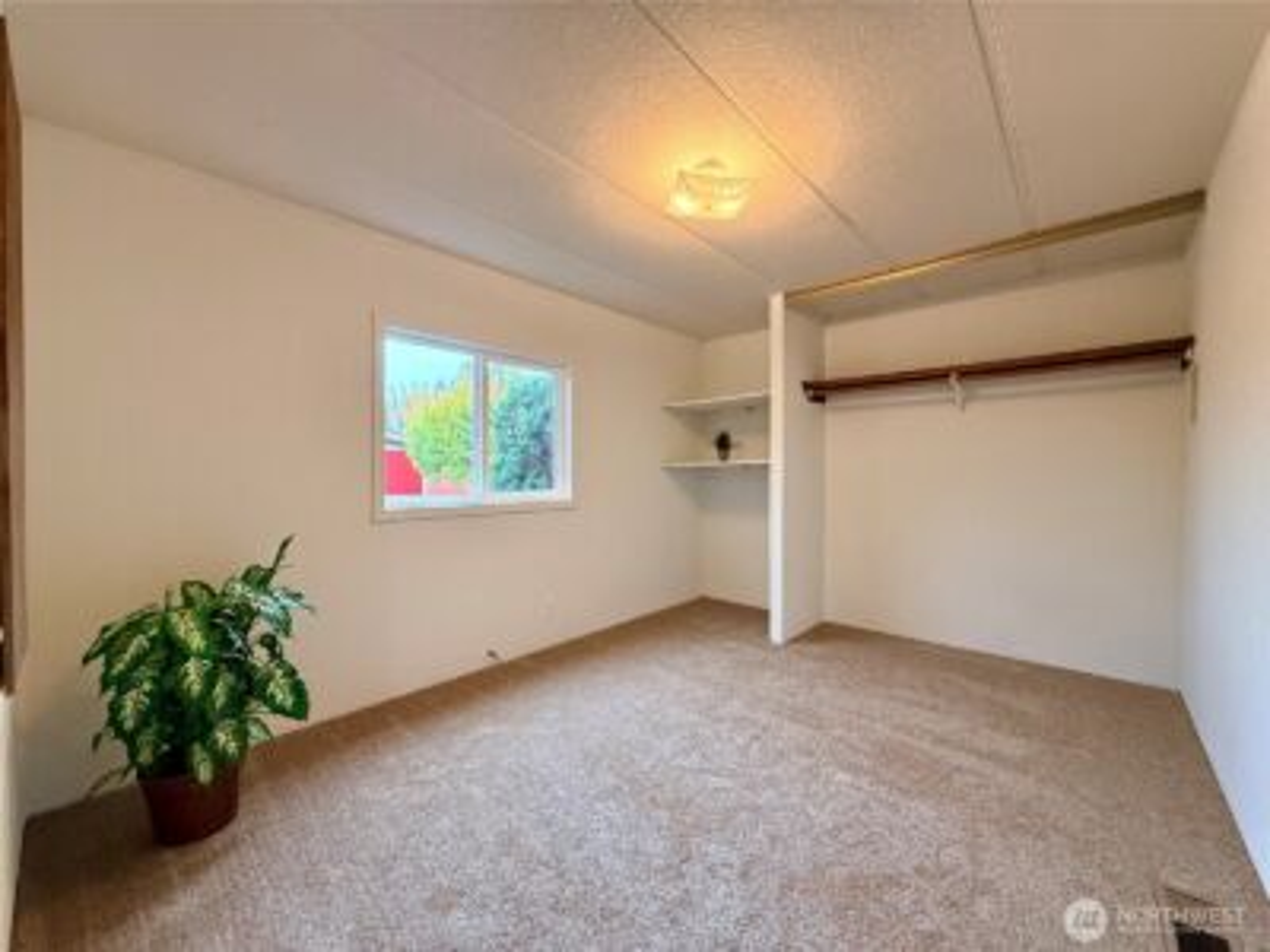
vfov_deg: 85.7
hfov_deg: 102.1
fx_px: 514
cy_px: 476
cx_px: 635
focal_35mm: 14
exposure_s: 1/120
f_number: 2.2
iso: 320
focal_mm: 2.22
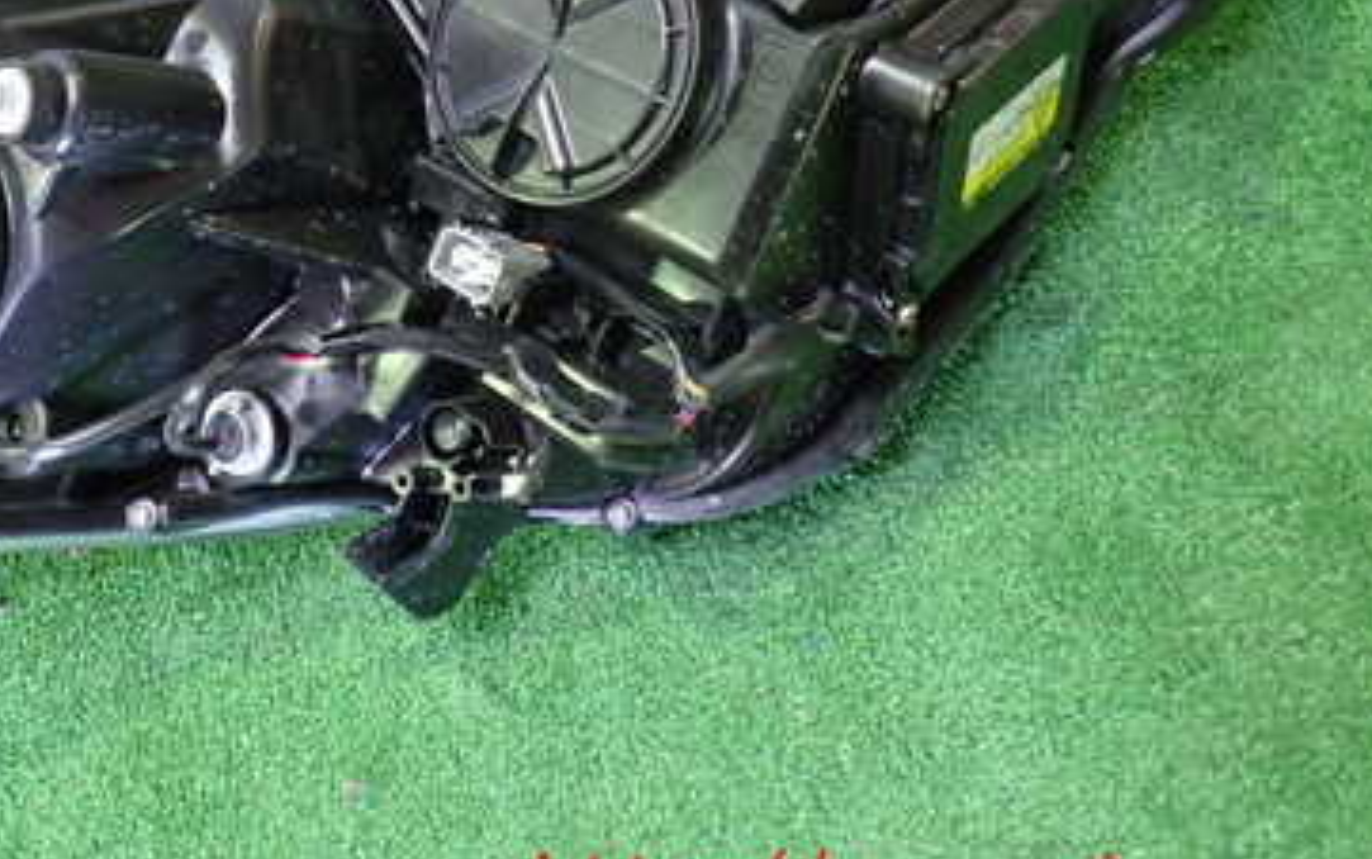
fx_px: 1646
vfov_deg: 28.1
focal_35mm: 44
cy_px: 84
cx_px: 255
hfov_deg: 43.0
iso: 500
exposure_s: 1/30
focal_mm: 4.5
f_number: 2
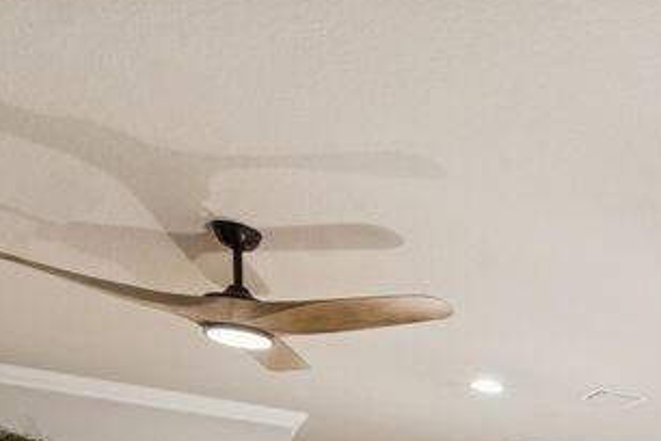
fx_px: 863
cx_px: 948
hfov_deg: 29.3
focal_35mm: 47
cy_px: 659
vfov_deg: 23.2
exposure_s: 1/3.33
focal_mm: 10
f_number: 11
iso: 160
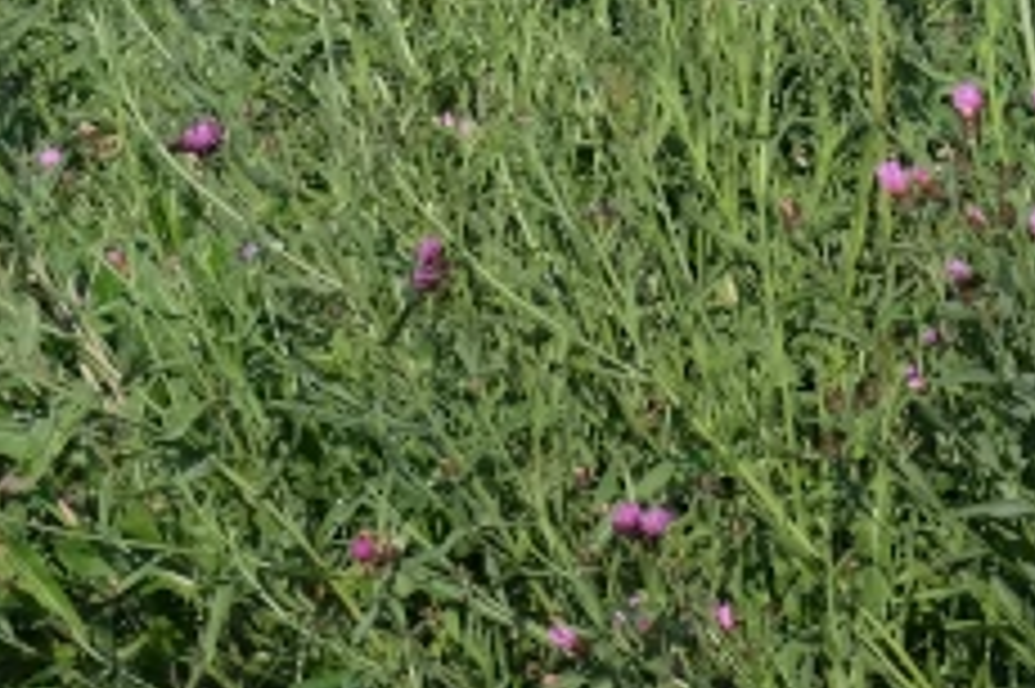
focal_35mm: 174
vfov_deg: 7.9
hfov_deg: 11.3
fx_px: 4999
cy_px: 402
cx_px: 1566
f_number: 8
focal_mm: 26.5
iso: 320
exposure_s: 1/480
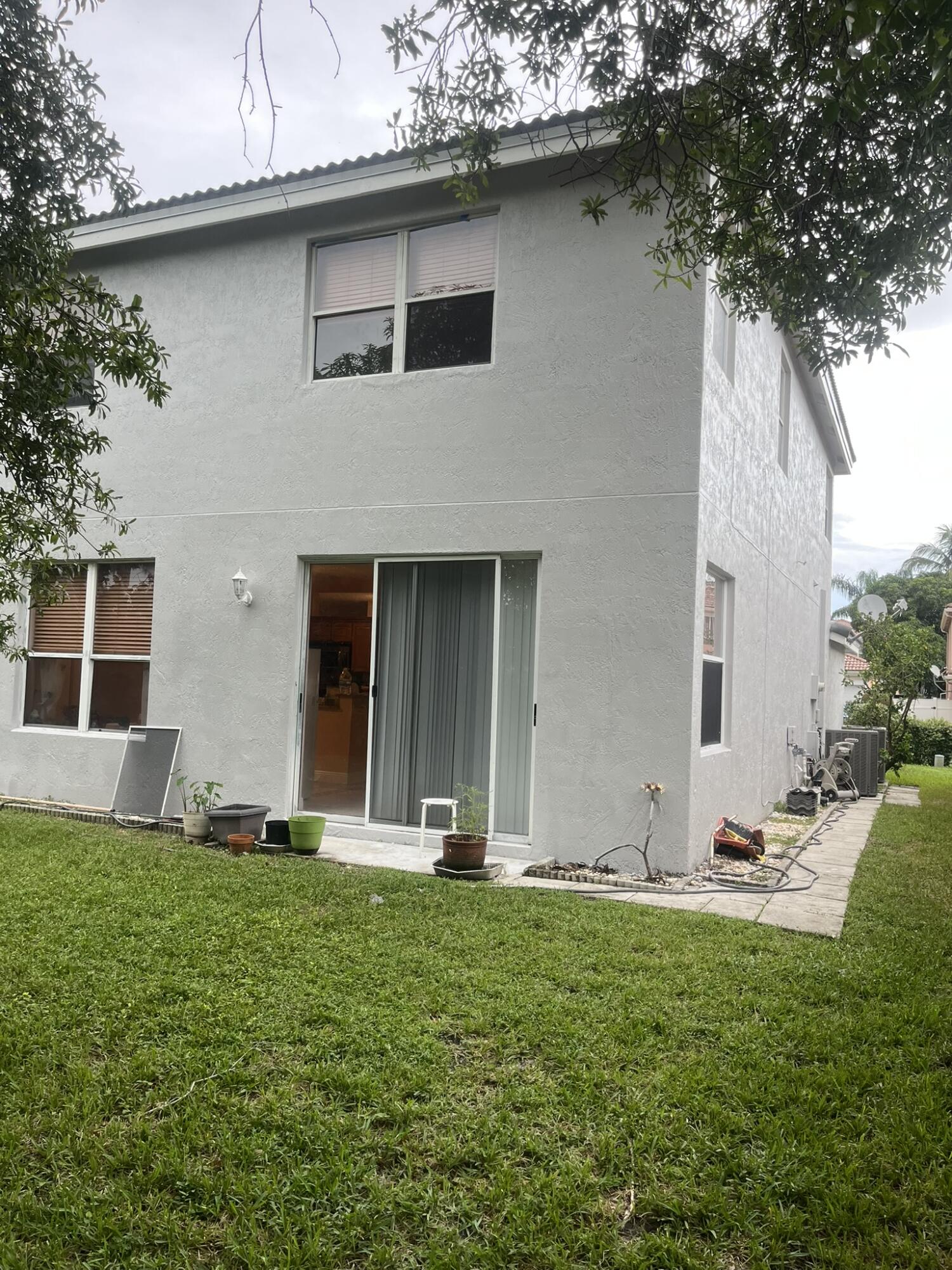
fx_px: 953
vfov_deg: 67.3
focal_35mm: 26
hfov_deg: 53.1
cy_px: 635
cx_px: 476
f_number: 1.6
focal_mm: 5.1
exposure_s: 1/122
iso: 100
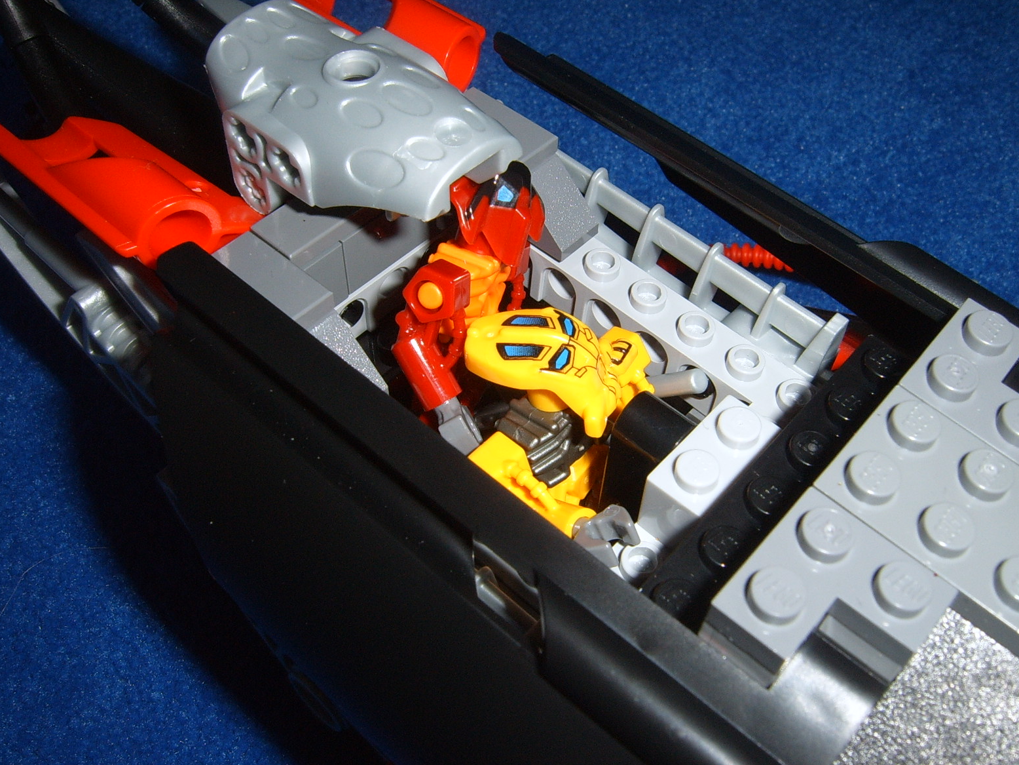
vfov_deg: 39.7
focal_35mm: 36
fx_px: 1060
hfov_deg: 51.4
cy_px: 375
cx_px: 510
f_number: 5.8
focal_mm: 5.8
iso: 69
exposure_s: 1/30
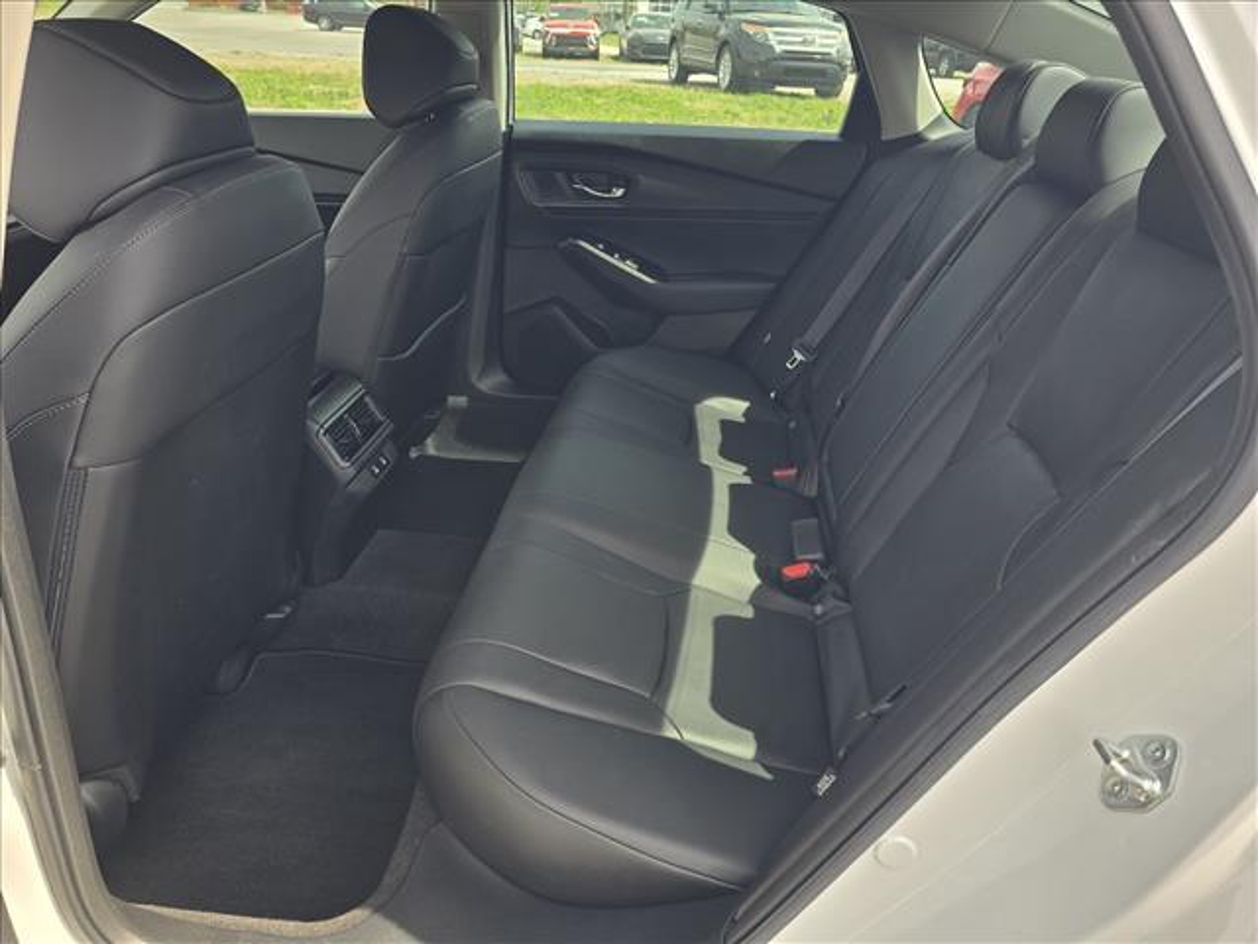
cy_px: 472
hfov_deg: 73.9
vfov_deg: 58.9
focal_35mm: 23
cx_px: 629
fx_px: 836
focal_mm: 6.3
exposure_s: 1/182
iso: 16
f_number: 1.7
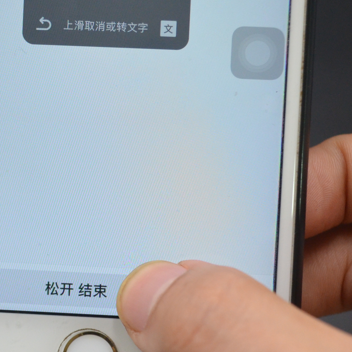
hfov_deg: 17.9
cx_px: 67
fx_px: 1104
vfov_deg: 18.1
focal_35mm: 96
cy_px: 225
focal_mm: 28
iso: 1250
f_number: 4.5
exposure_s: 1/500
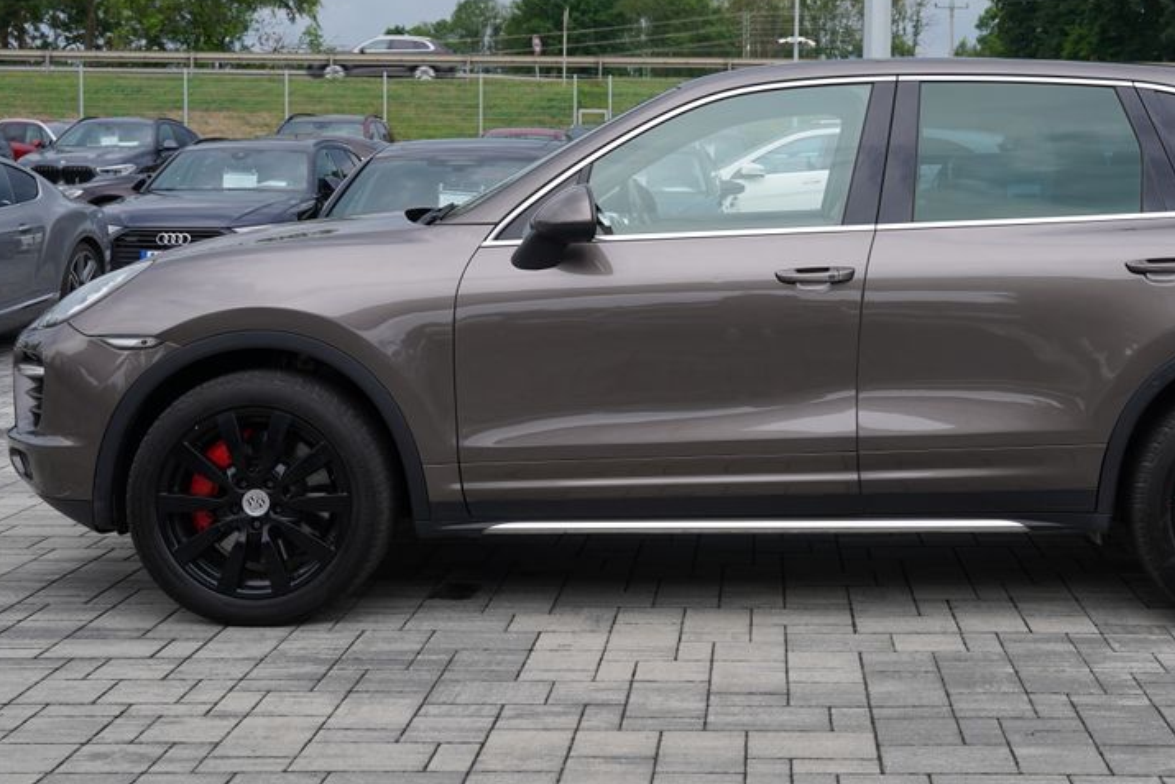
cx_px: 771
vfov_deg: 25.4
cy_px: 254
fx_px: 1730
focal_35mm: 53
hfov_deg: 37.2
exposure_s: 1/160
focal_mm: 37
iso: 100
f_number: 5.6
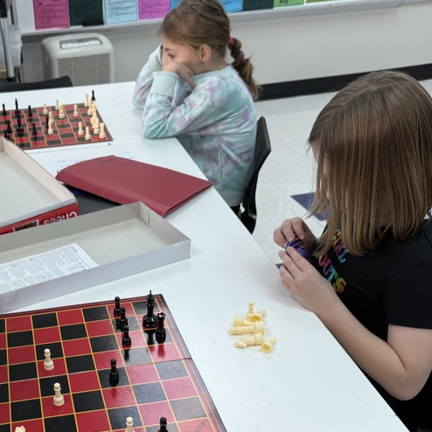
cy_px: 295
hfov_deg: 37.1
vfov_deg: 37.8
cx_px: 91
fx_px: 621
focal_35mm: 44
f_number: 1.78
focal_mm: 6.76
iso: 125
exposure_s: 1/120
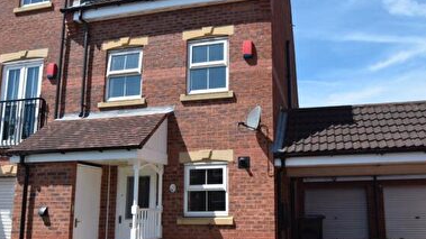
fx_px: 328
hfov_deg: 65.8
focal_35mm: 29
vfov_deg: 39.9
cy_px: 150
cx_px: 243
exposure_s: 1/320
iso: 200
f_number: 9
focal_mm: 10
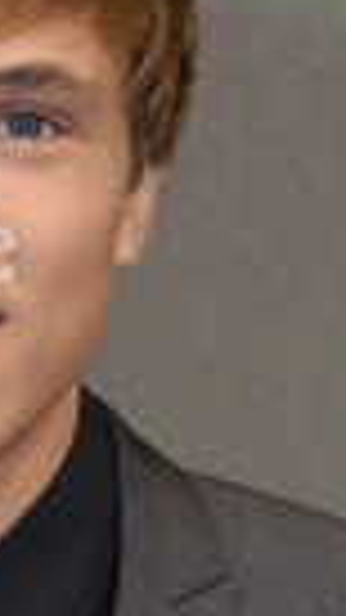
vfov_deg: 4.9
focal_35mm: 437
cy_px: 481
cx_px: -81
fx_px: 7124
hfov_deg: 2.8
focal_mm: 95
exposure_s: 1/60
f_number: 5.3
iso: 400
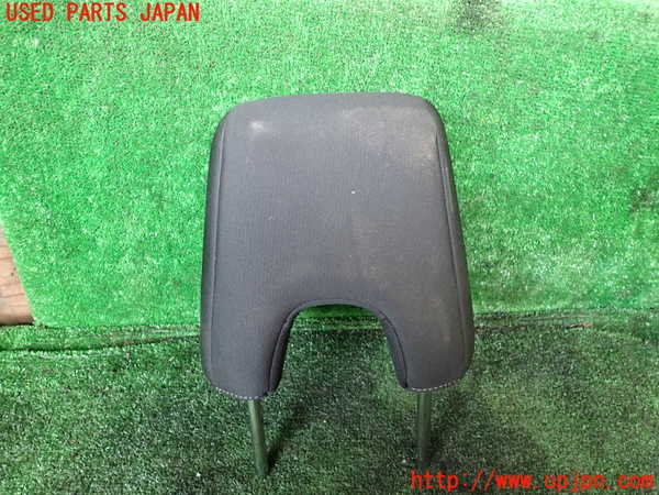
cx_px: 330
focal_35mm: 25
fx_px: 476
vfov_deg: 54.9
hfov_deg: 69.4
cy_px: 248
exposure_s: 1/30
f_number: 2
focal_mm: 4.5
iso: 320
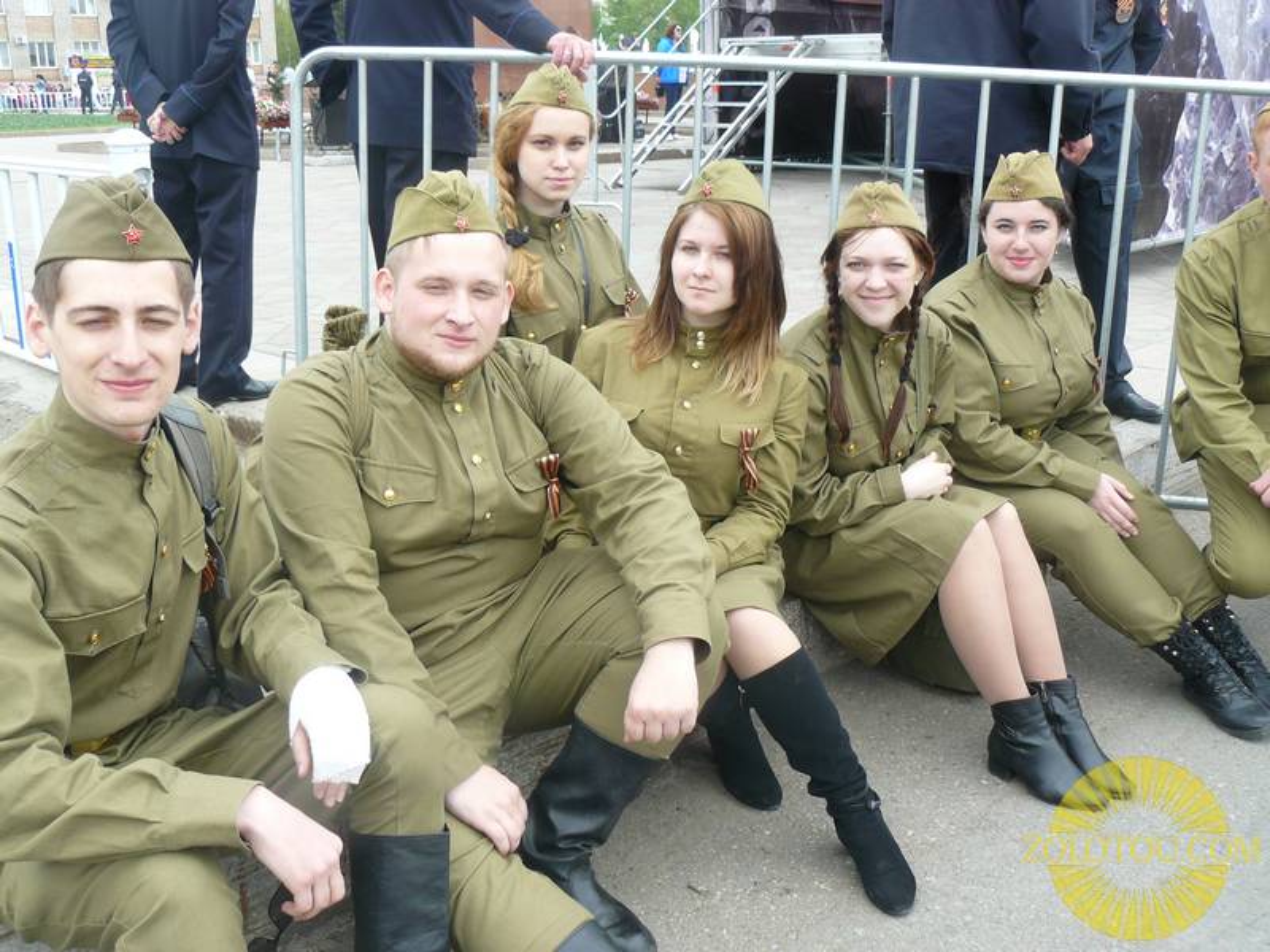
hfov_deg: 51.4
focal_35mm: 36
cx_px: 635
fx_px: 1321
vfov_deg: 39.7
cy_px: 476
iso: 100
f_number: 4
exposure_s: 1/125
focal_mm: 6
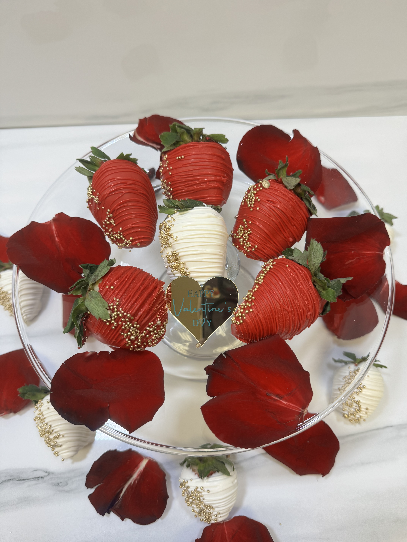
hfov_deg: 56.8
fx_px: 376
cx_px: 204
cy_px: 271
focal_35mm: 24
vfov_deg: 71.6
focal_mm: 6.76
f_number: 1.78
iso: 100
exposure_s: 1/120
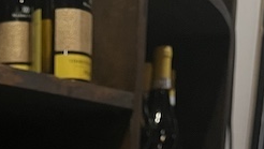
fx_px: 645
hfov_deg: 21.9
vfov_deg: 10.5
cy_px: 403
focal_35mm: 92
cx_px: -29
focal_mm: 5.1
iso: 320
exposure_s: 1/60
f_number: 1.6
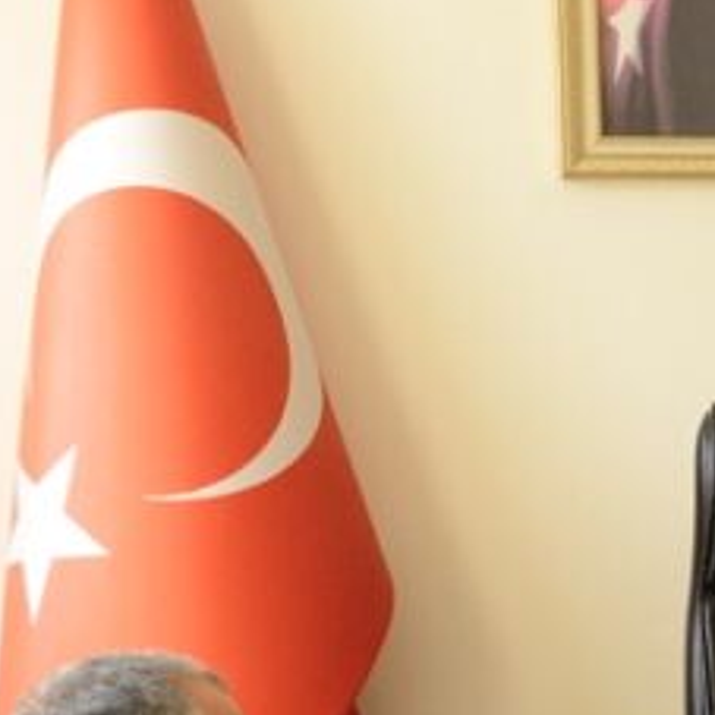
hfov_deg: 10.7
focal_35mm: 144
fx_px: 3365
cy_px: 597
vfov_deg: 12.1
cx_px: 1603
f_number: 5
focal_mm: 32
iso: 1600
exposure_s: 1/160
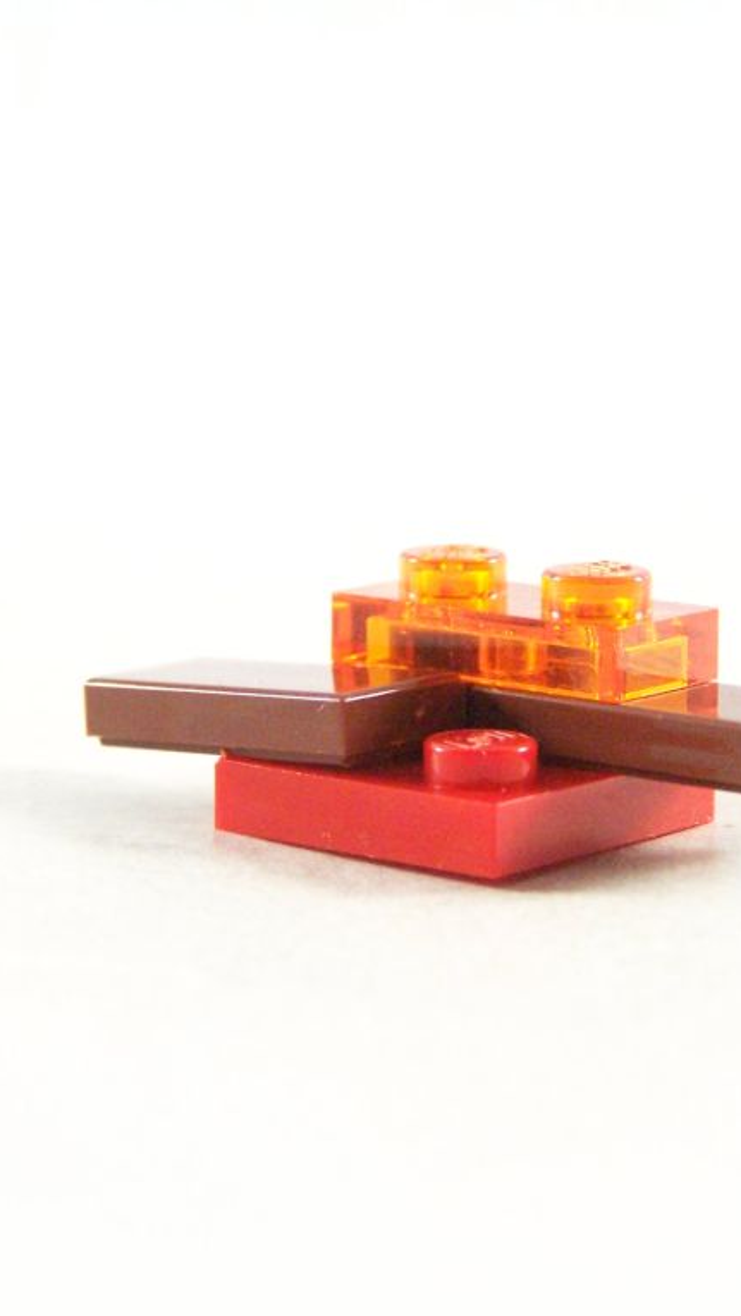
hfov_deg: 8.9
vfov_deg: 15.7
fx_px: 4780
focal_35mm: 137
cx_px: 488
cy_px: 659
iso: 400
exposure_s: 1/60
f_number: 3.2
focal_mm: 15.6
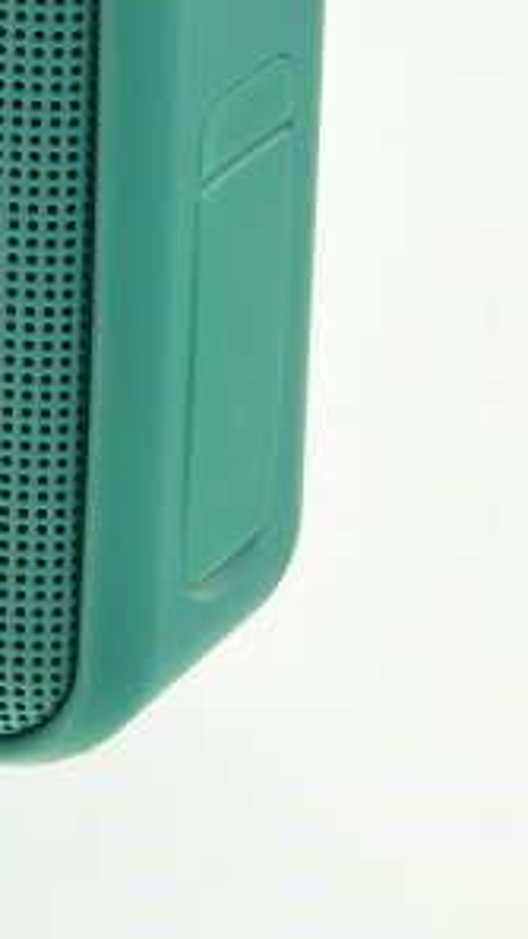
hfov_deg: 3.6
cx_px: -379
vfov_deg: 6.4
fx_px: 8440
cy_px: 160
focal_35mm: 339
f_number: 22
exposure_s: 2
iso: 64
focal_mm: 120
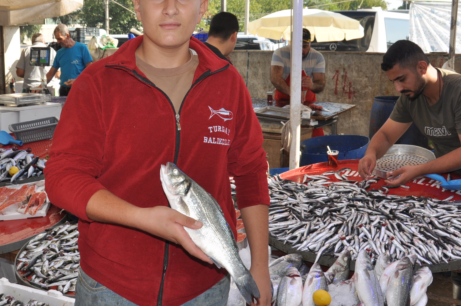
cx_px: 195
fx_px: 614
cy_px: 128
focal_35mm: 48
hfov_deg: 41.0
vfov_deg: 28.0
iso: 200
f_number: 7.1
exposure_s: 1/200
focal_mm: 22
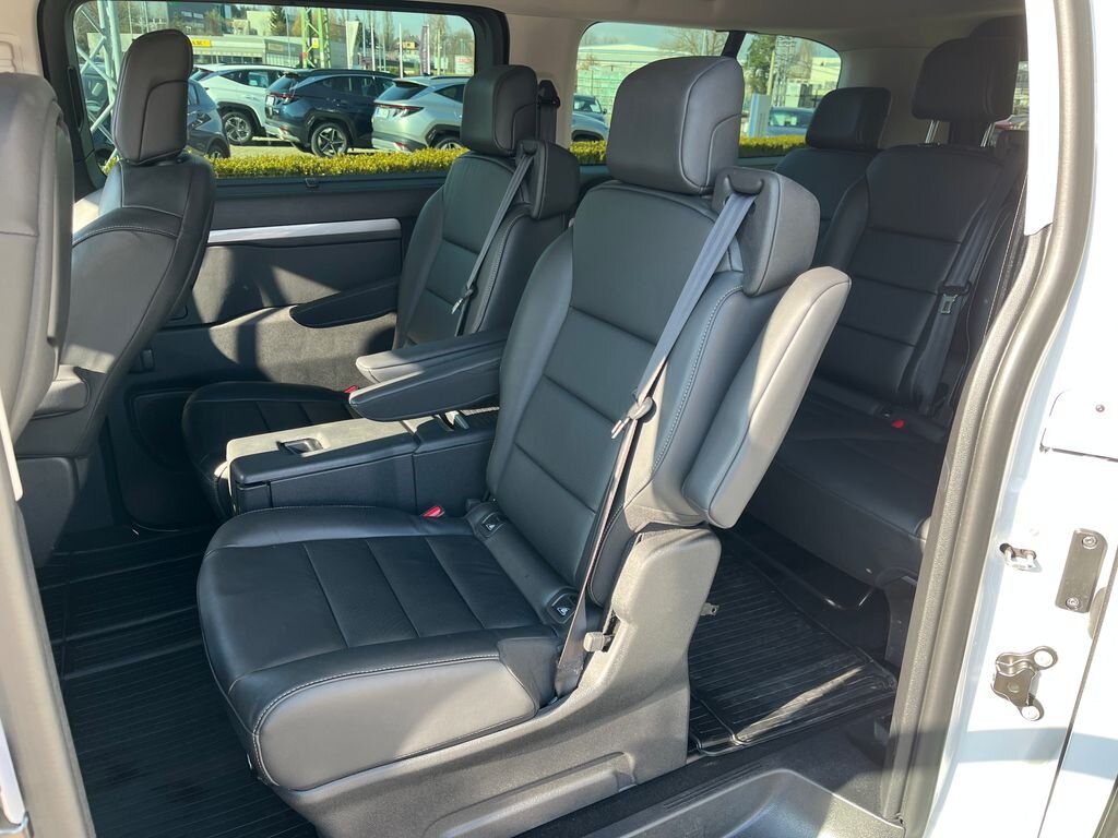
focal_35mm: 26
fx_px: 840
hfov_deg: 67.3
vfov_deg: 53.1
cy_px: 419
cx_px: 559
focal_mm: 5.1
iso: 50
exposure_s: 1/122
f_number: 1.6
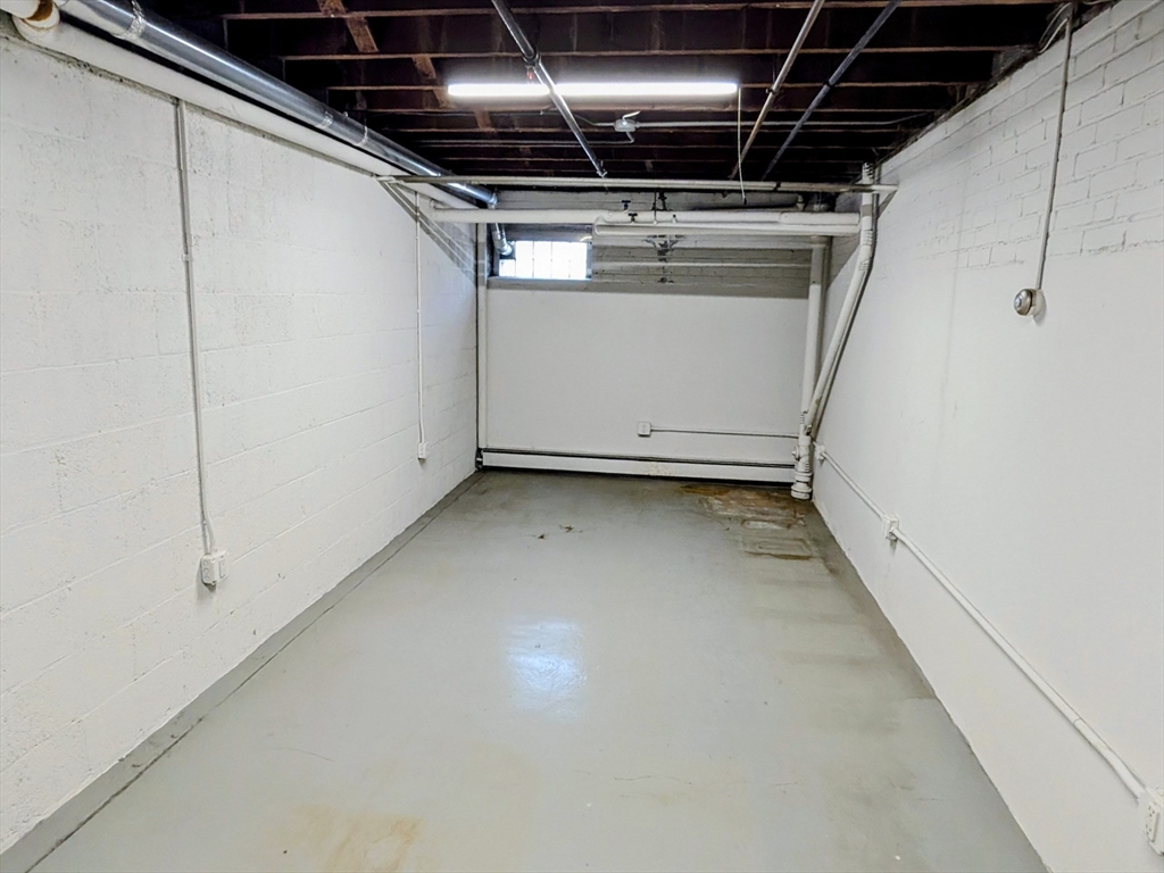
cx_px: 582
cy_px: 436
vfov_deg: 78.1
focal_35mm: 16
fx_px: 538
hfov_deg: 94.5
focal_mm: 2.22
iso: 396
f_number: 2.2
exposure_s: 1/120
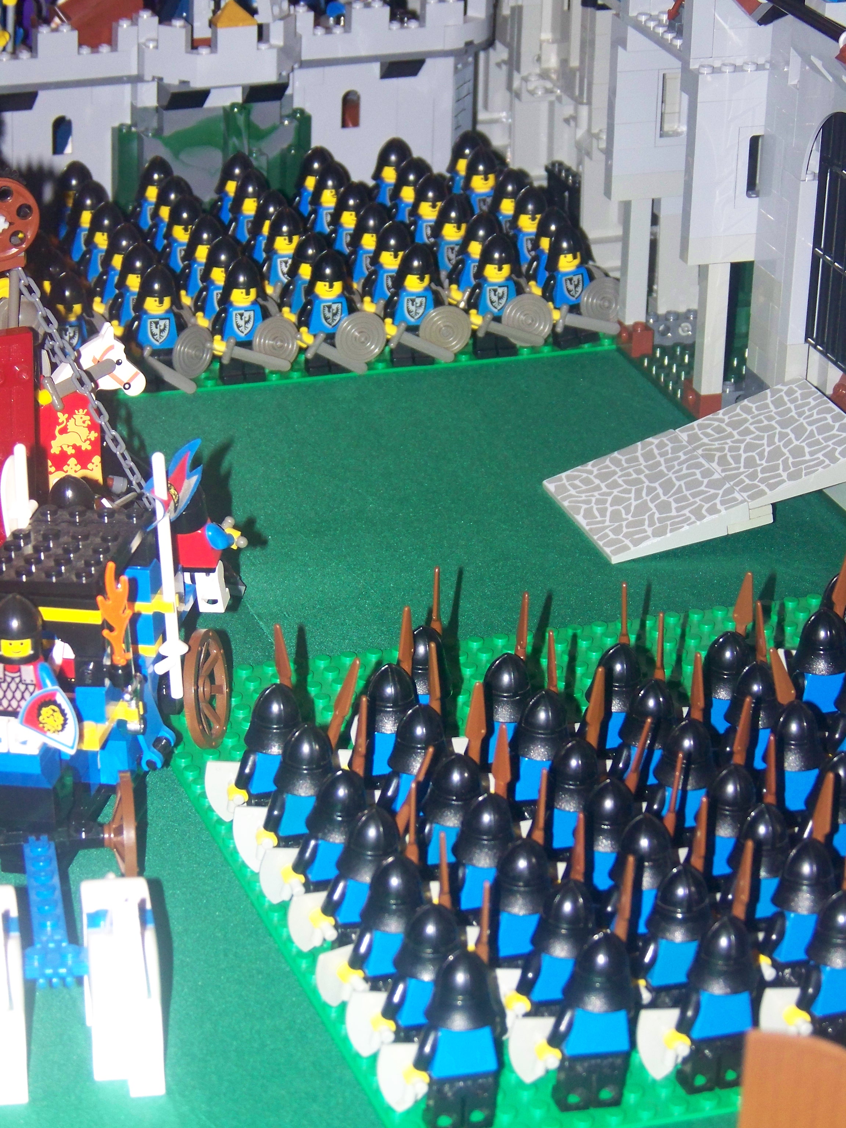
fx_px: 3454
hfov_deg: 14.0
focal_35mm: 106
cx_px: 423
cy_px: 564
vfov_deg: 18.5
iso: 200
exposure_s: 1/30
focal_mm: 17.6
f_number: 3.2
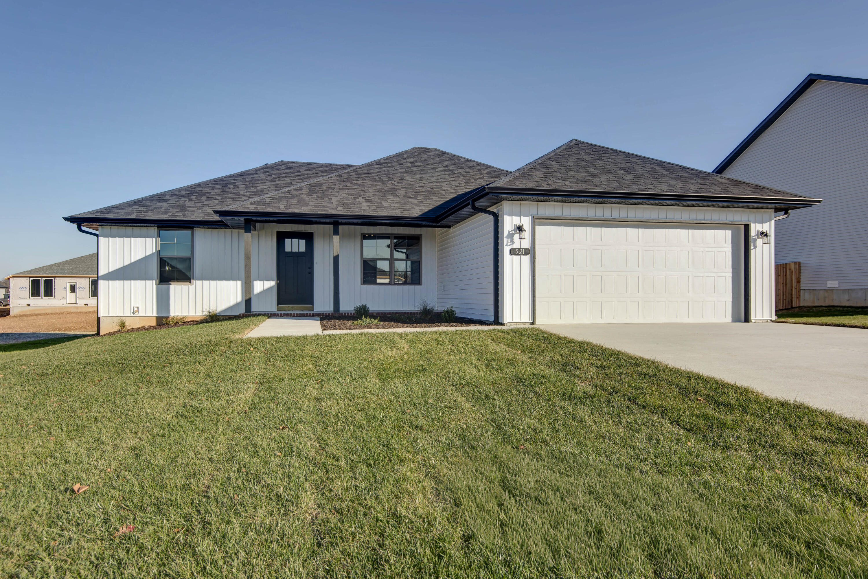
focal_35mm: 22
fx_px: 530
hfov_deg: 78.6
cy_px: 290
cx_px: 434
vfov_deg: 57.2
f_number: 6.3
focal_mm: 22
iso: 100
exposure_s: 1/800
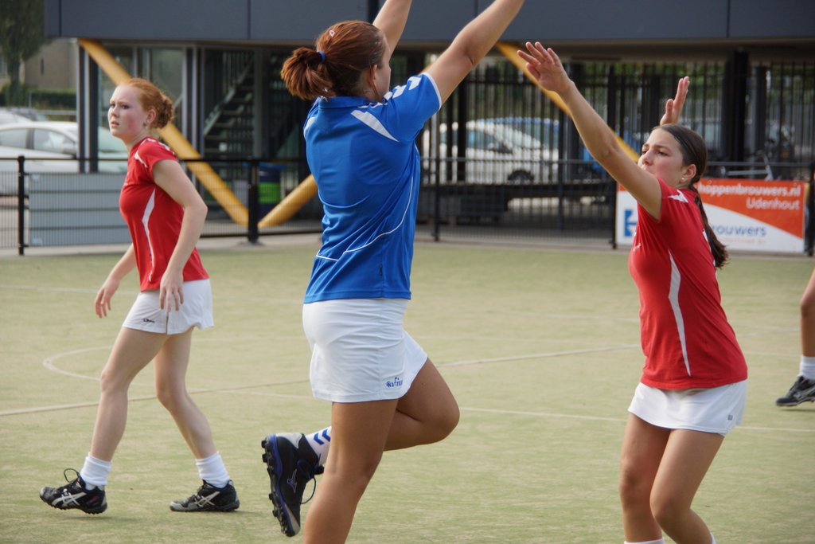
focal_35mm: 150
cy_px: 272
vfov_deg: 9.2
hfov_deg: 13.7
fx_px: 3396
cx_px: 408
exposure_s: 1/500
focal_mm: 100
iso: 320
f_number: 5.6
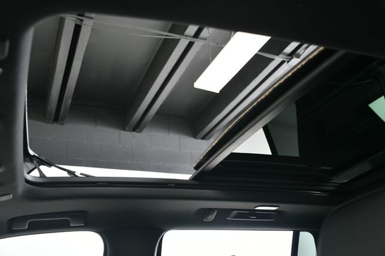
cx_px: 192
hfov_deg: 49.6
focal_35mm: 39
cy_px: 128
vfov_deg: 34.2
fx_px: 417
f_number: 3.8
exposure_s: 1/160
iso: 100
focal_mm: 26
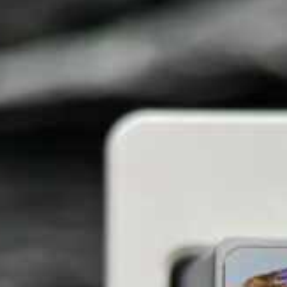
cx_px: 303
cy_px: 335
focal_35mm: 78
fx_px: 732
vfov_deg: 20.9
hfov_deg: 21.2
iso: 80
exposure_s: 1/782
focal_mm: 6.86
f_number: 1.78
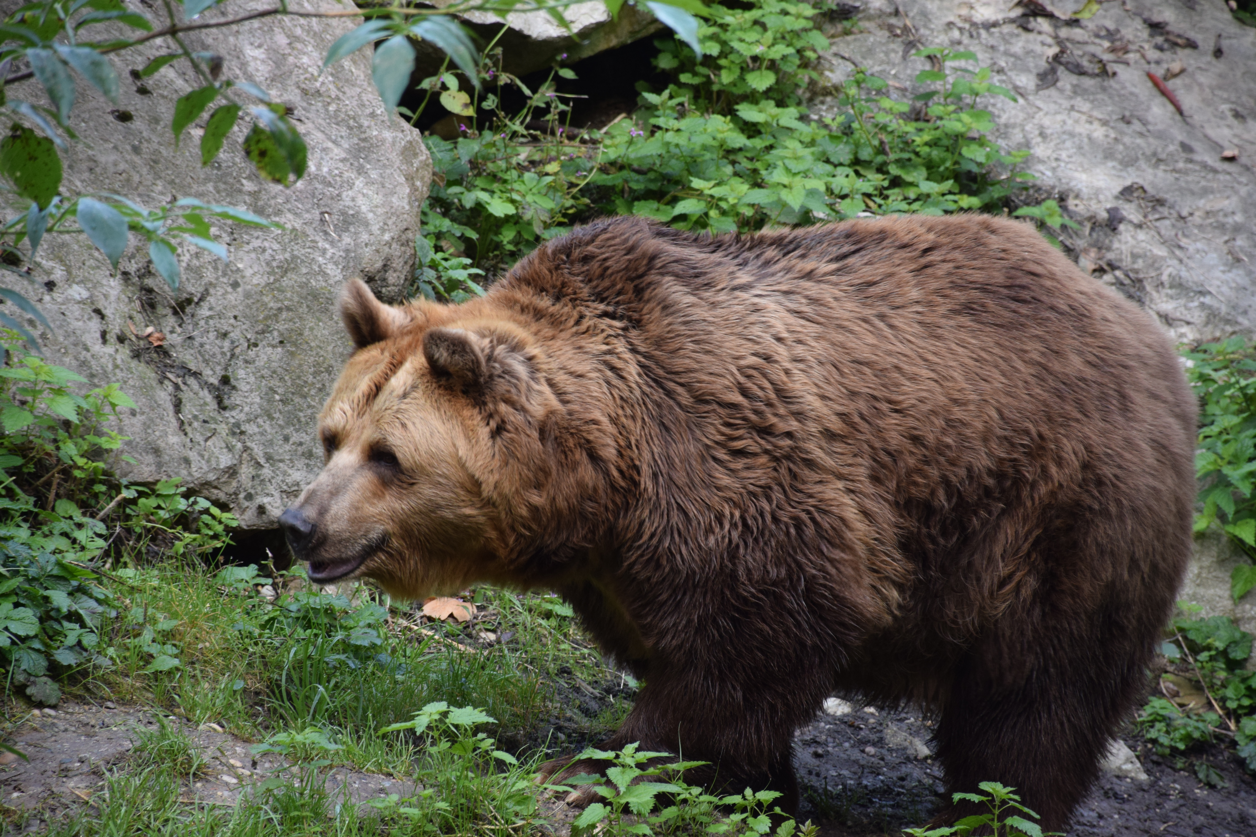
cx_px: 628
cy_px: 418
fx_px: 7326
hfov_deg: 9.8
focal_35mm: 210
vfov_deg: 6.5
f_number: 5.6
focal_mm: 140
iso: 800
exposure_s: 1/200
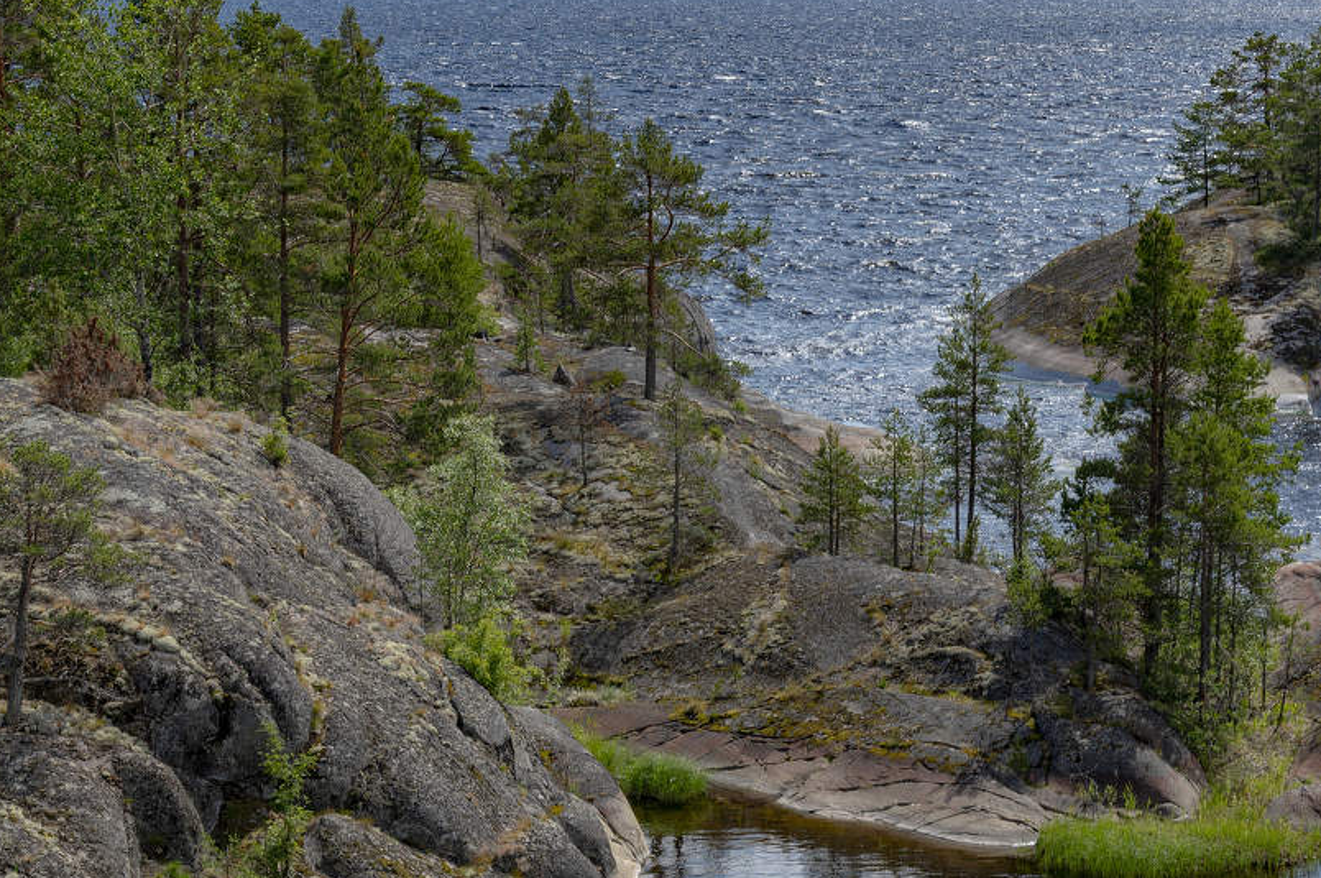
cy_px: 519
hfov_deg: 18.8
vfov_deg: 12.6
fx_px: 3958
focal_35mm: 108
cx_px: 984
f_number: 11
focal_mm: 62
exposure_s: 1/320
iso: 200
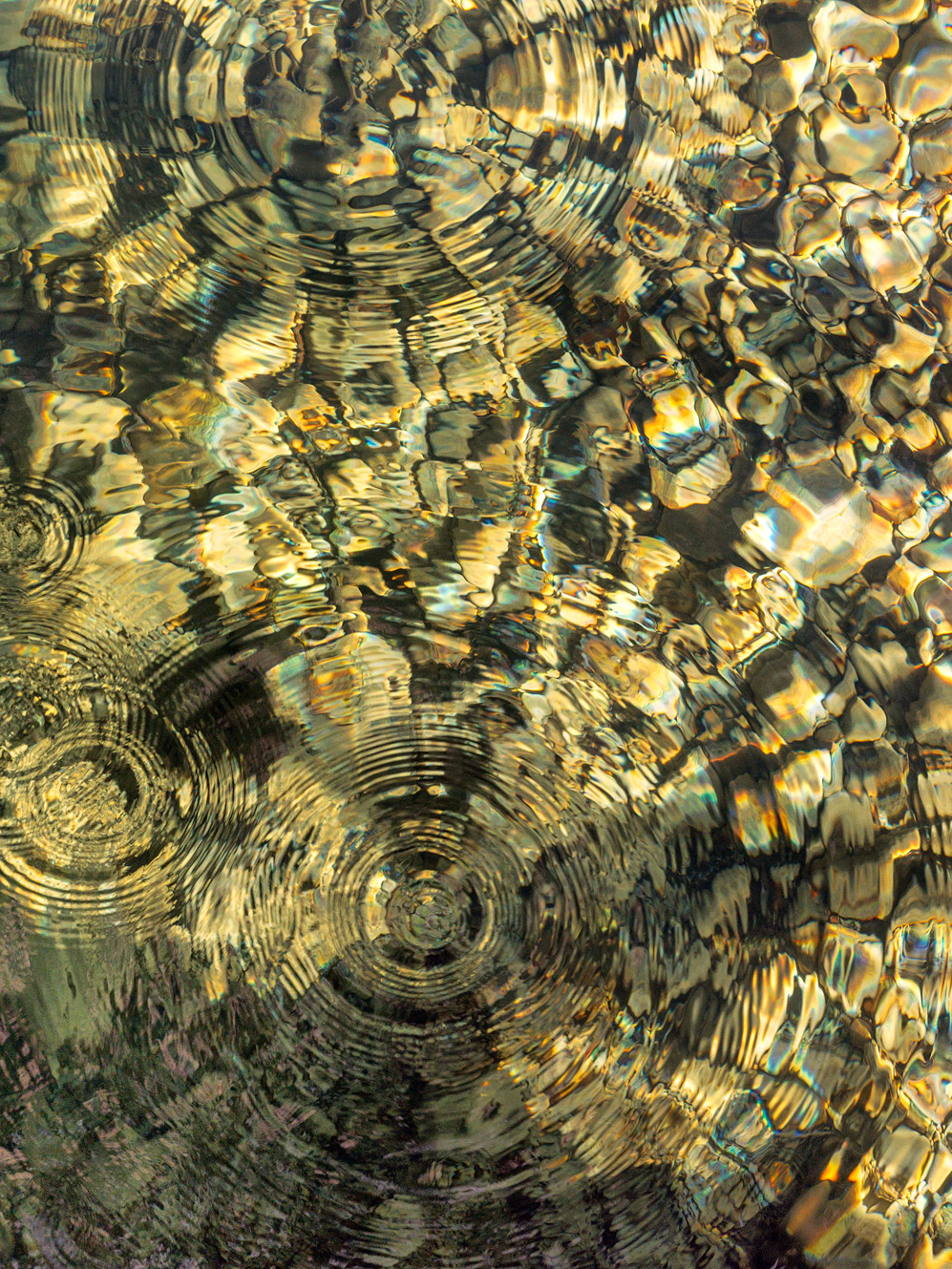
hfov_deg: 9.8
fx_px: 5573
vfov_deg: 13.0
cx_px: 499
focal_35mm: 152
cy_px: 635
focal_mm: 105
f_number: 13
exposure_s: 1/125
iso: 800
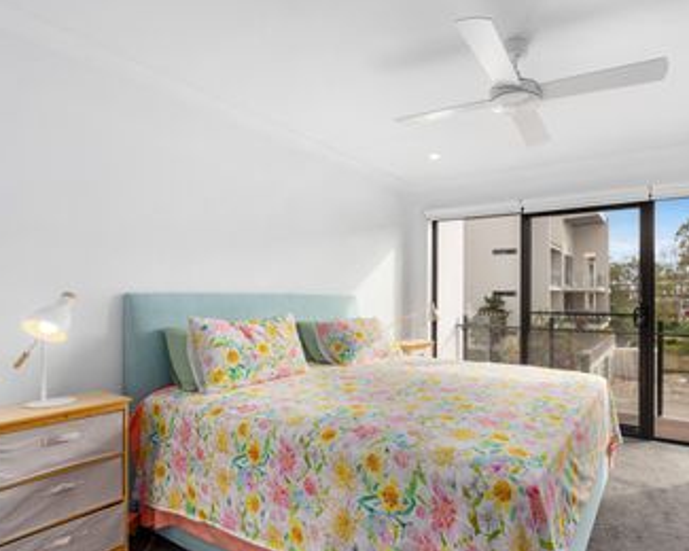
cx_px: 430
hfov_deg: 81.7
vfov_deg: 70.6
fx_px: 387
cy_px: 308
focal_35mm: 19
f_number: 9
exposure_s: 1/200
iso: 125
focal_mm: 14
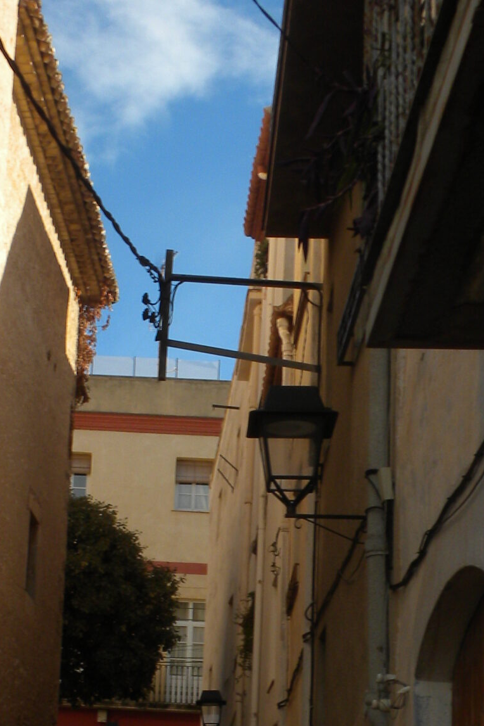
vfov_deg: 23.3
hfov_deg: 15.8
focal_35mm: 86
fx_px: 1734
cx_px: 139
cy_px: 568
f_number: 10
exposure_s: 1/81.2
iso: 64
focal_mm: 6.6
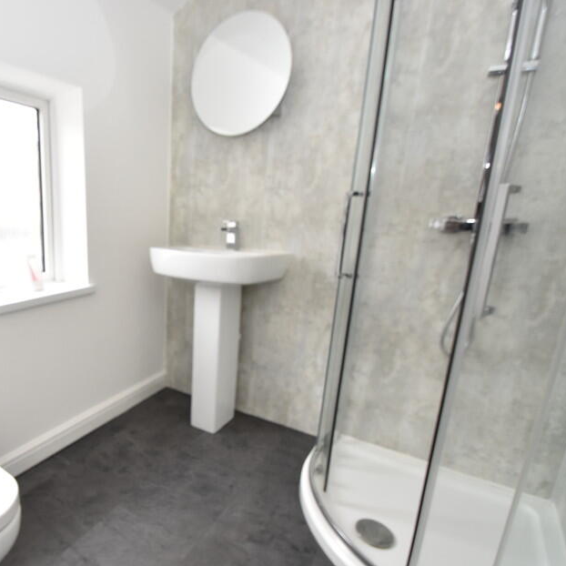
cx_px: 163
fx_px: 388
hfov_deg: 68.8
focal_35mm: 21
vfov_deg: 72.0
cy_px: 310
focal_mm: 10
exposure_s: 1/125
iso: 800
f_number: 5.6
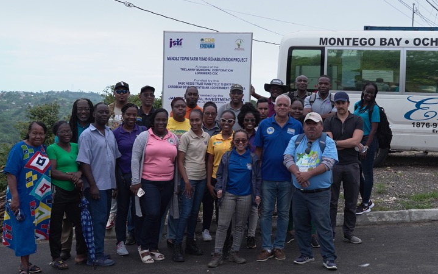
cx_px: 221
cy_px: 129
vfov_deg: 22.2
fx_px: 697
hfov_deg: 34.9
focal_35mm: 58
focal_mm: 32.2
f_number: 5
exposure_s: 1/800
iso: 640
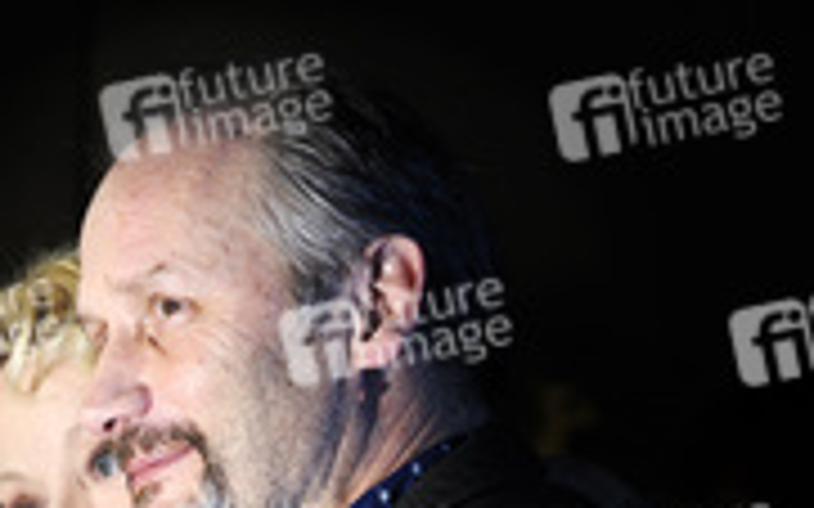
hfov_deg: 6.1
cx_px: -175
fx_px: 7585
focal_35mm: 342
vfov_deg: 3.8
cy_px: 670
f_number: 7.1
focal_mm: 135
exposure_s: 1/200
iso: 400
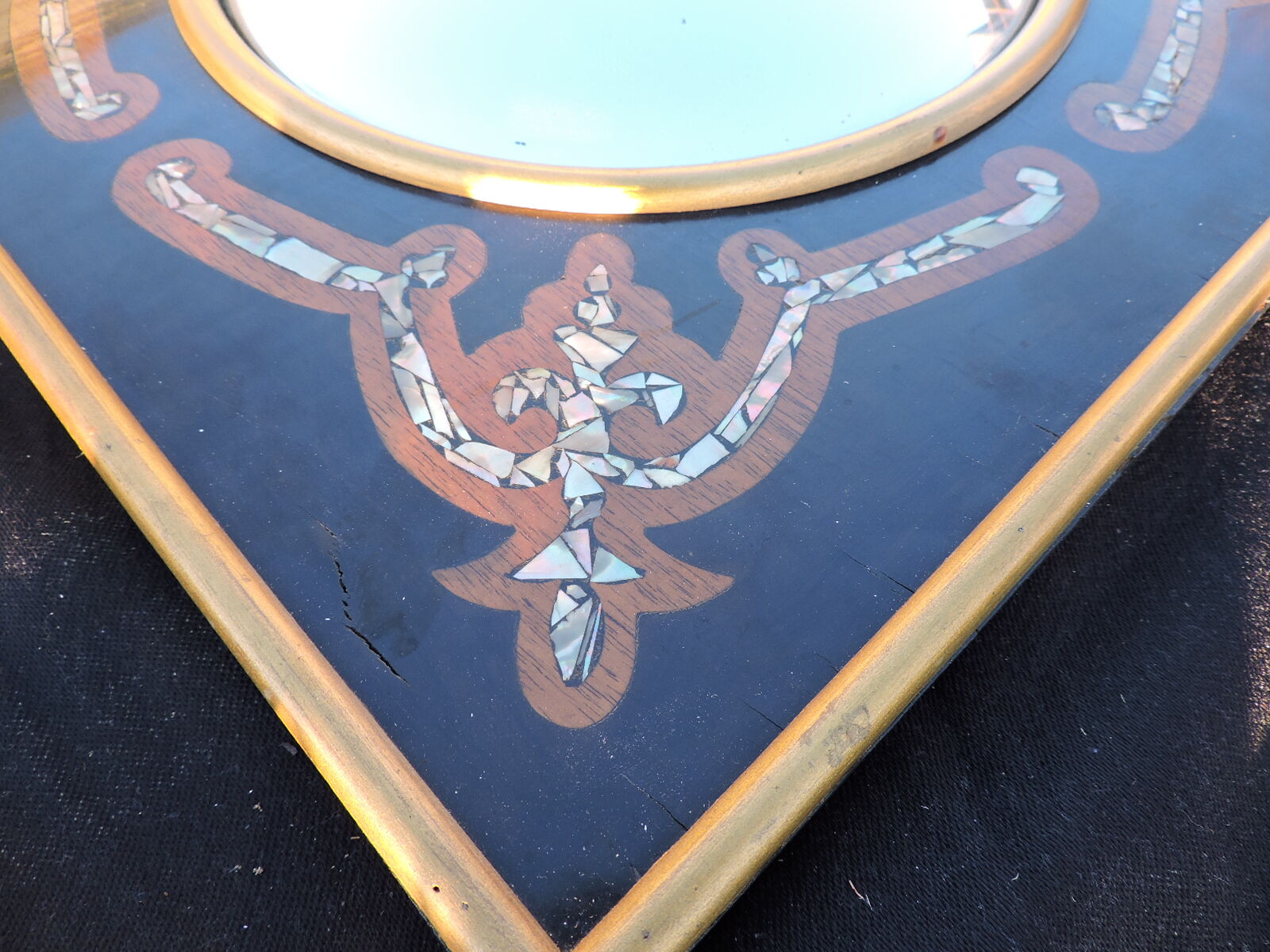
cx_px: 635
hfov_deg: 71.6
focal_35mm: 24
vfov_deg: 56.8
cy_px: 476
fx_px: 881
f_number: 3
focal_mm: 4.3
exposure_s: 1/50
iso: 100
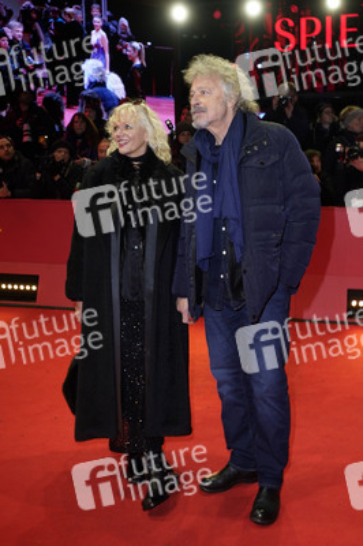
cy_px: 273
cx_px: 182
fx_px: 545
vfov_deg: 53.2
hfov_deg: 36.8
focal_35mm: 36
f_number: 5.6
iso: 800
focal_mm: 36
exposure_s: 1/160
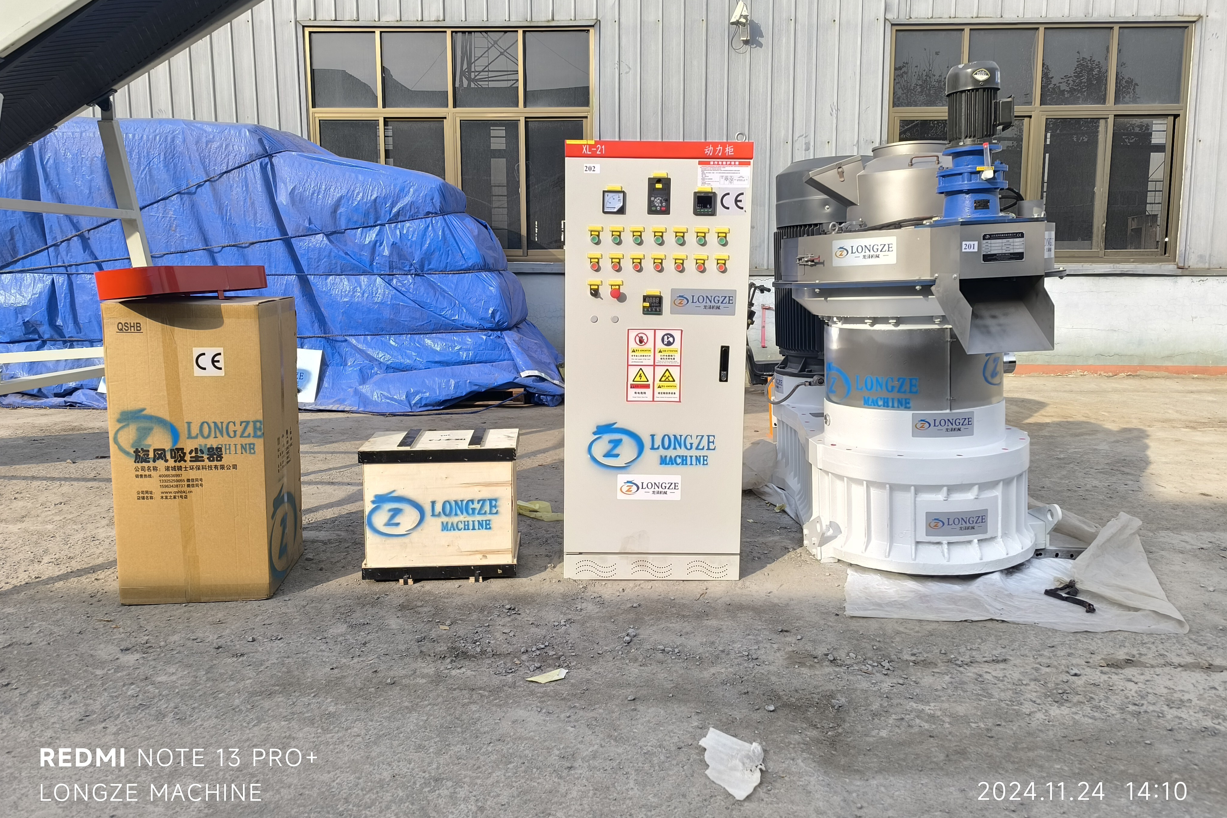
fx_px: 818
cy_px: 378
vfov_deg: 53.1
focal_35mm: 24
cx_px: 614
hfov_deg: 73.7
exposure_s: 1/503
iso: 50
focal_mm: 6.14
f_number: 1.65
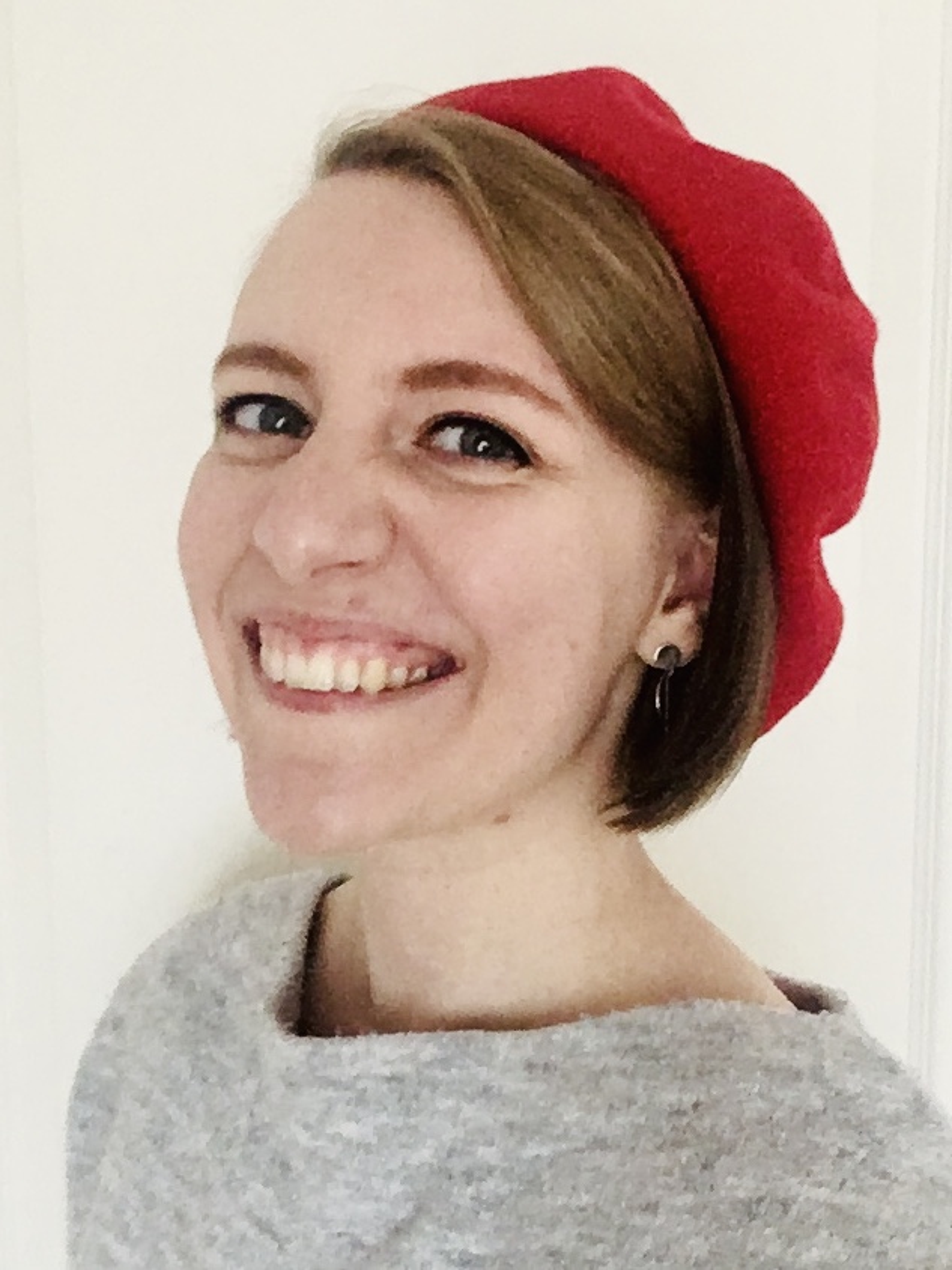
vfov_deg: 58.4
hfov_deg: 45.4
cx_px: 476
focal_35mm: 31
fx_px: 1137
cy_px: 635
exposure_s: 1/33
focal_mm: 2.15
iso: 320
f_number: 2.4
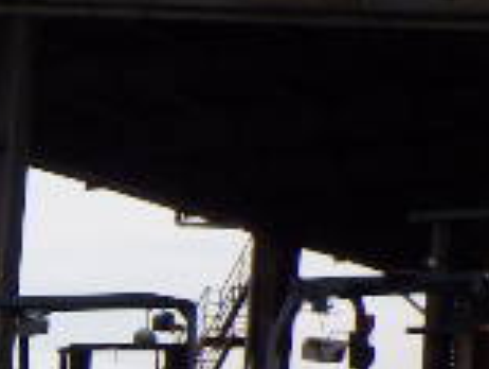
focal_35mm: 141
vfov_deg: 10.0
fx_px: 1995
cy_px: 655
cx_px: -511
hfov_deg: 12.3
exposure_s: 1/800
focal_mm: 6.1
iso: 250
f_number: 4.6
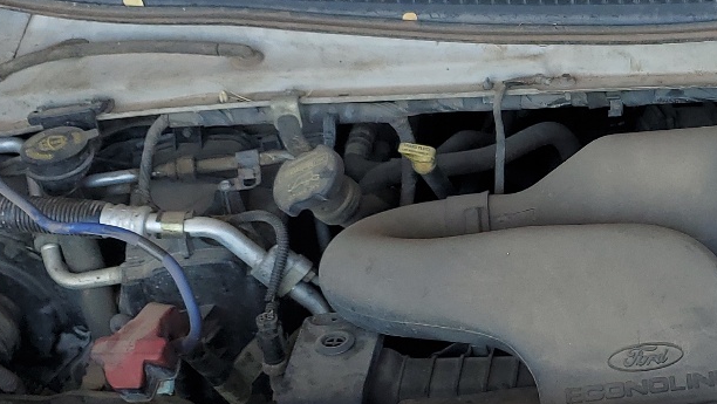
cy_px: 173
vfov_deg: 16.3
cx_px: 695
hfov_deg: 27.2
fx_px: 1408
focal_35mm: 74
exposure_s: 1/556
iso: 50
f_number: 1.5
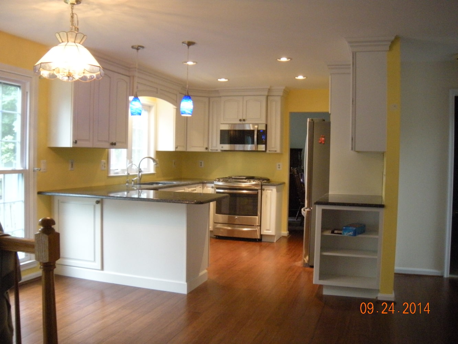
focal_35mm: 35
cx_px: 229
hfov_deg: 52.6
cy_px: 172
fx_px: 463
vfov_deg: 40.7
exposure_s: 1/33.5
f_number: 3.8
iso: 400
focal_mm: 5.9
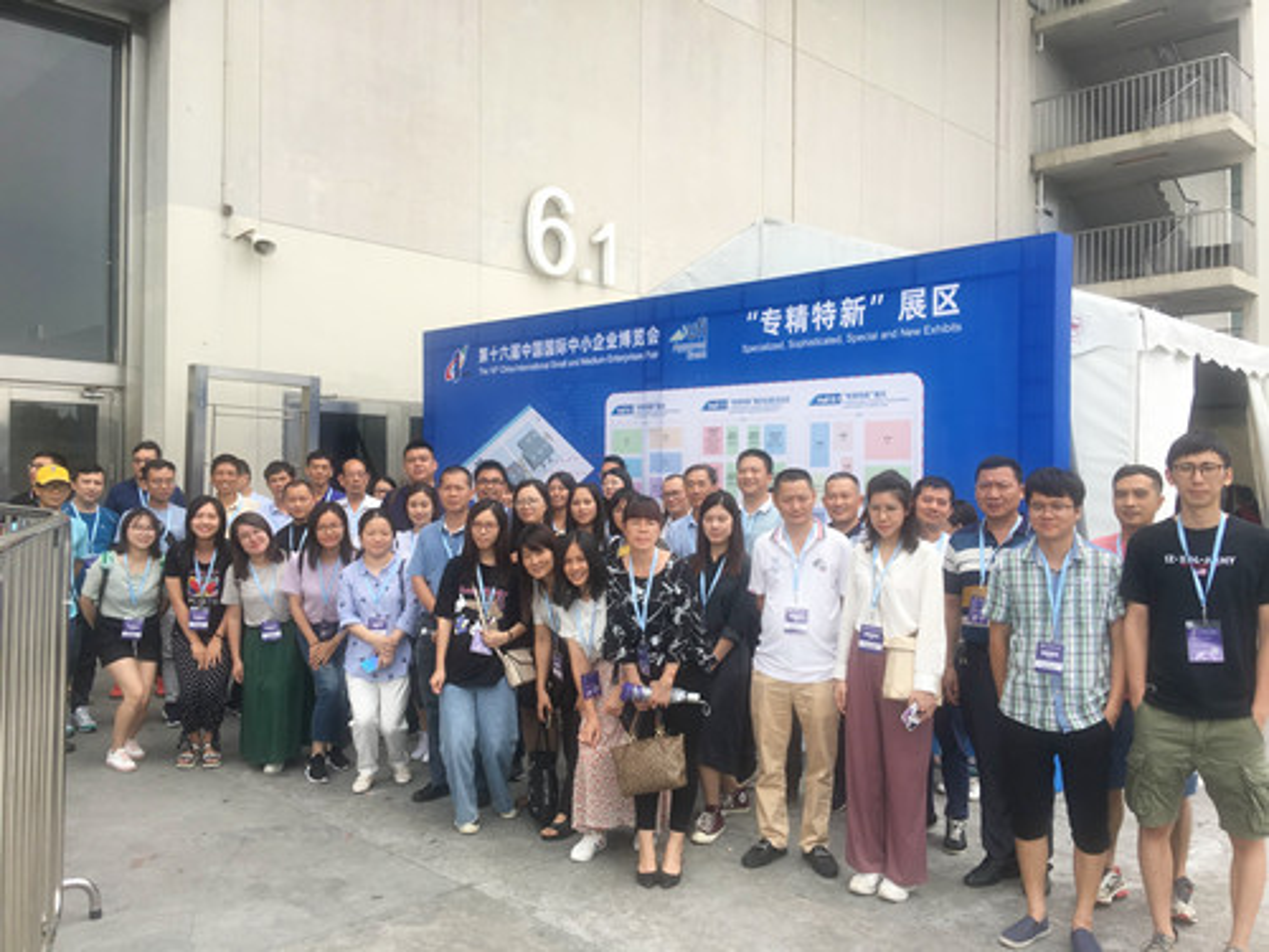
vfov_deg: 48.2
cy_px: 476
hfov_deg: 61.7
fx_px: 1063
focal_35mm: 29
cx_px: 634
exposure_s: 1/530
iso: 25
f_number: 2.2
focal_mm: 4.15
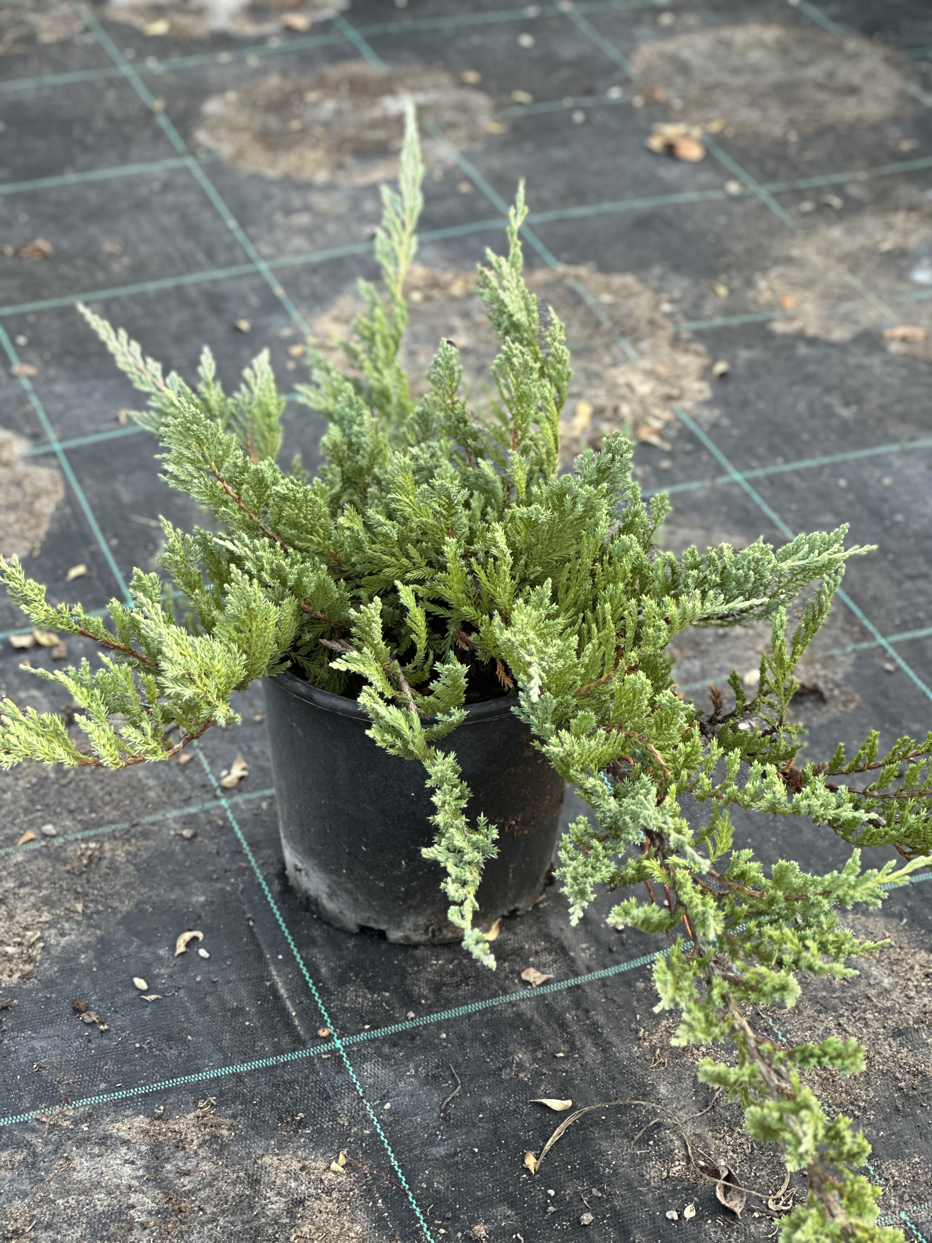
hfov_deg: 19.1
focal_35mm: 77
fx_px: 2764
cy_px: 622
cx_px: 466
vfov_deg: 25.3
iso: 125
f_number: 2.8
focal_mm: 9
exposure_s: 1/121
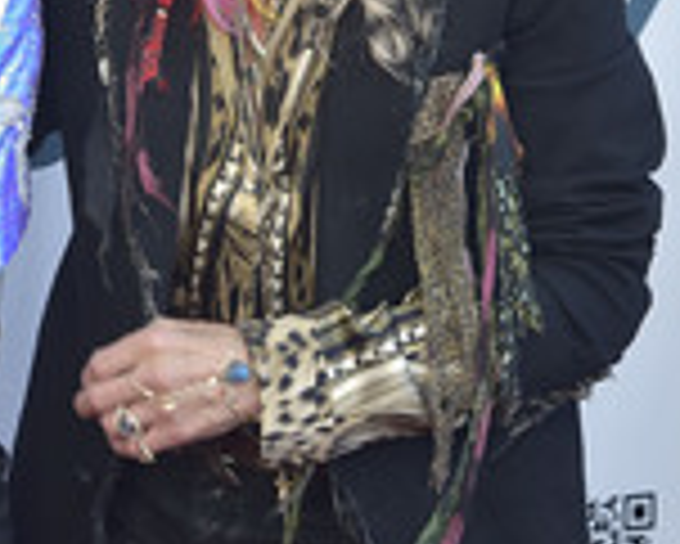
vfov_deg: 7.8
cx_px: -216
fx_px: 3947
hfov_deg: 9.7
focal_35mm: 196
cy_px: -103
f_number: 6.3
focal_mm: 70
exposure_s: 1/250
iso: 500
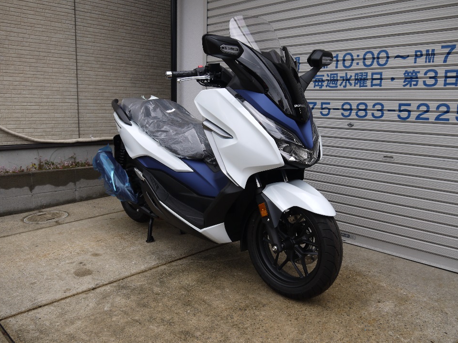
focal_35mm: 30
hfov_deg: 60.0
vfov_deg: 46.8
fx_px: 397
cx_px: 233
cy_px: 171
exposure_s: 1/160
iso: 160
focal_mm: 14
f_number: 4.5
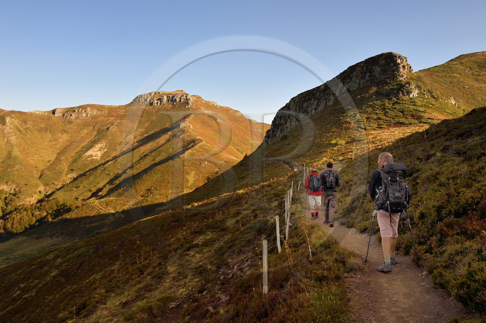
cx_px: 243
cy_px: 162
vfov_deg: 36.8
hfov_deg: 53.2
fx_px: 486
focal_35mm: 36
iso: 200
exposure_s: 1/80
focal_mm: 36
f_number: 18
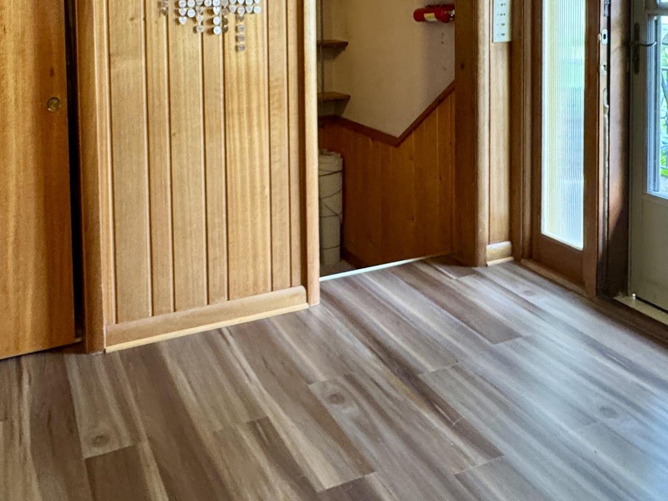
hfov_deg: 52.3
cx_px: 273
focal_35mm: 35
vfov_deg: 37.2
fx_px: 675
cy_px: 22
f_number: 2.2
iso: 400
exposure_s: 1/60
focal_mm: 2.22
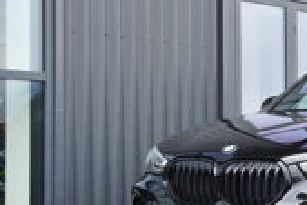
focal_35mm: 128
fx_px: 1092
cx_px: 396
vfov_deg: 10.7
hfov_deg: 15.3
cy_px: 94
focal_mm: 30
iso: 400
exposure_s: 1/100
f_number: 5
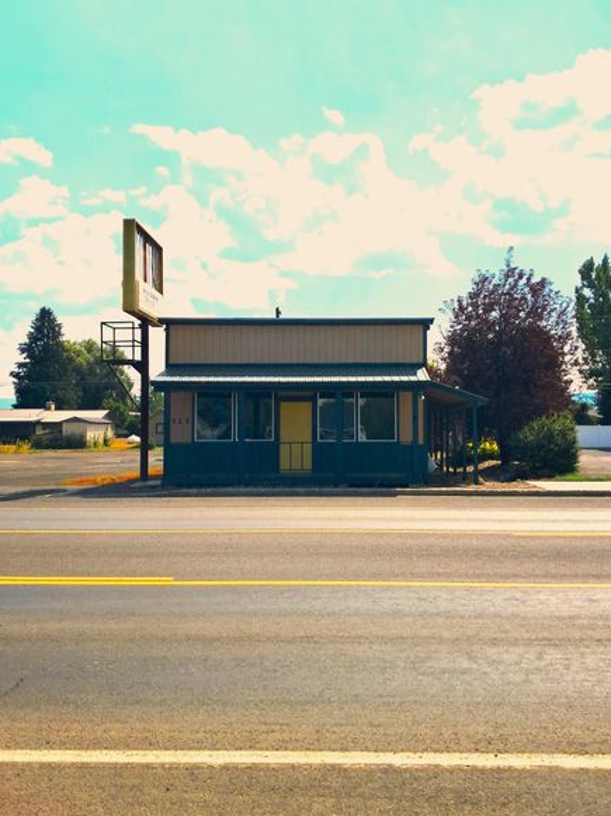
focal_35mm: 31
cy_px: 398
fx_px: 730
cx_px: 320
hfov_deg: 45.4
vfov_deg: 58.4
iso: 50
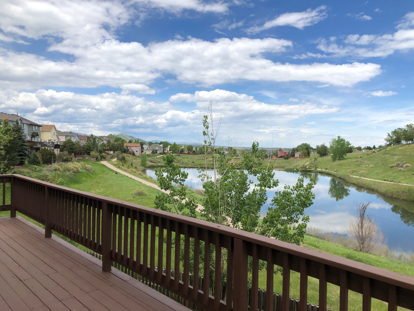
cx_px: 207
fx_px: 335
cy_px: 156
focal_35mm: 28
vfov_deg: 49.7
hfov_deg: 63.4
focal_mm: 4
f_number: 1.8
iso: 25
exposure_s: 1/2825
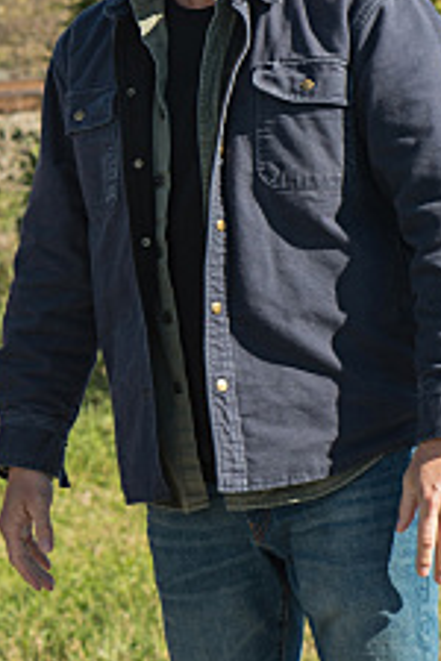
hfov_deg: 5.5
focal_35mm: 249
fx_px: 4575
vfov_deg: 8.3
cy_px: 178
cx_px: -270
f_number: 6.3
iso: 100
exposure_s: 1/200
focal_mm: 70
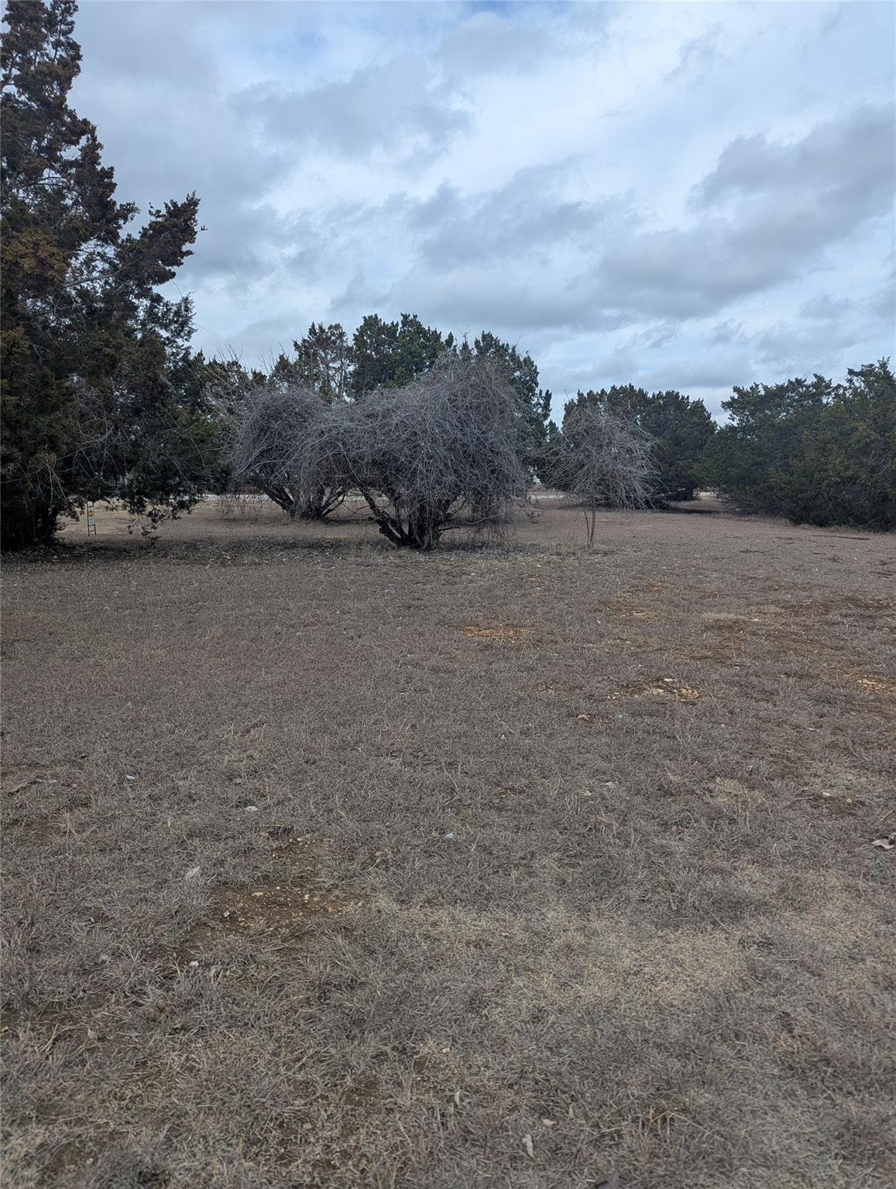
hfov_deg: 56.9
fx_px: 826
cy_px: 594
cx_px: 448
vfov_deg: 71.5
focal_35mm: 24
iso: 48
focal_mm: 6.81
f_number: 1.85
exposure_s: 1/2262
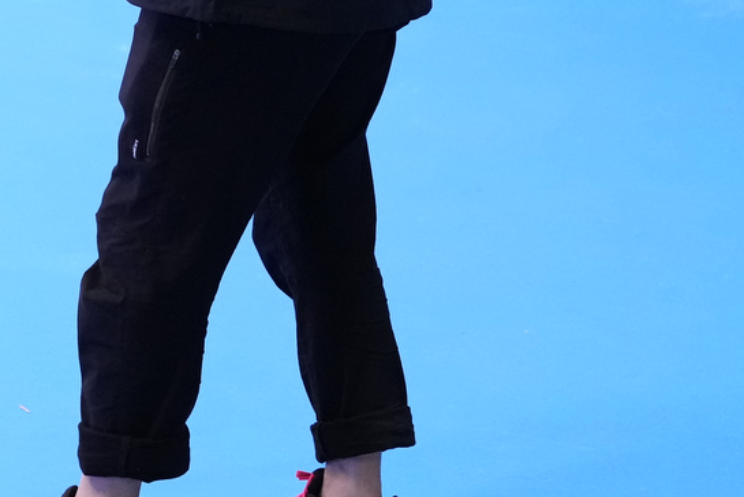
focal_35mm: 176
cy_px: -182
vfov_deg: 7.7
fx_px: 3639
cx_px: -52
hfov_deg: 11.5
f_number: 2.8
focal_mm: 50
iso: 4000
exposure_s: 1/160
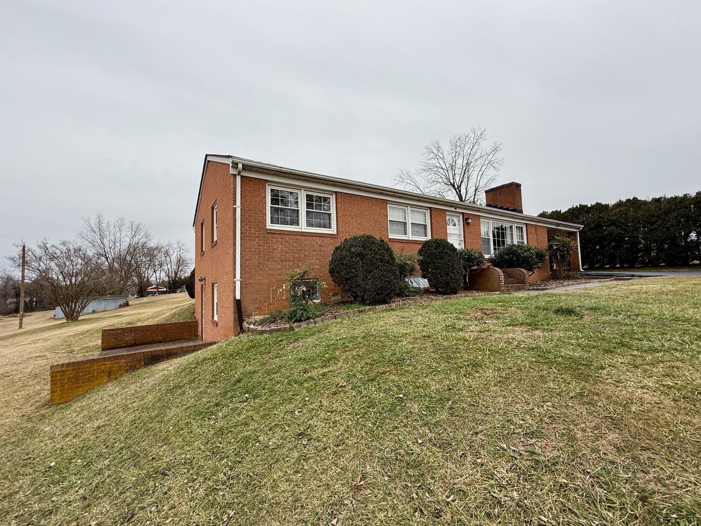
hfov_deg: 102.1
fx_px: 284
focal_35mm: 14
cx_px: 350
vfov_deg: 85.7
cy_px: 263
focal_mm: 2.22
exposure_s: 1/326
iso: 50
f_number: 2.2
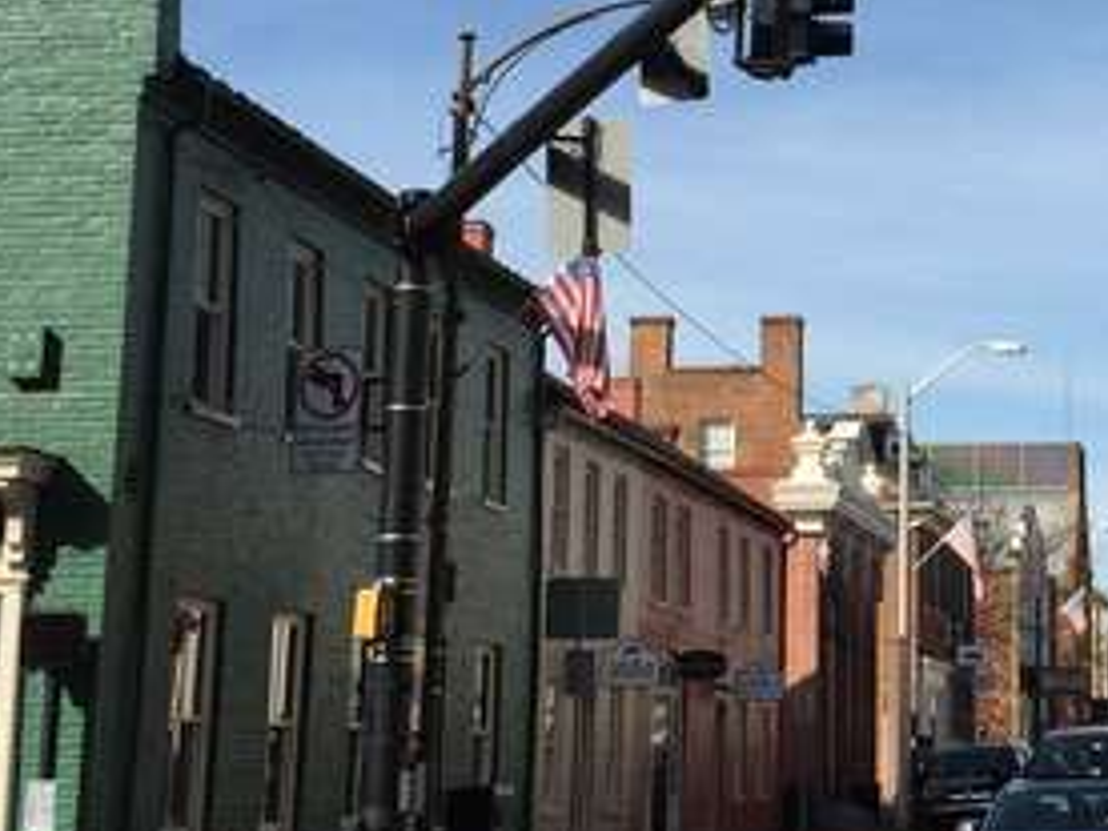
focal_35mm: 84
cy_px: 169
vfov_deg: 17.4
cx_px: 939
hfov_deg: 22.8
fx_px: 2689
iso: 32
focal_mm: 4.15
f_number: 2.2
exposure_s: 1/2198
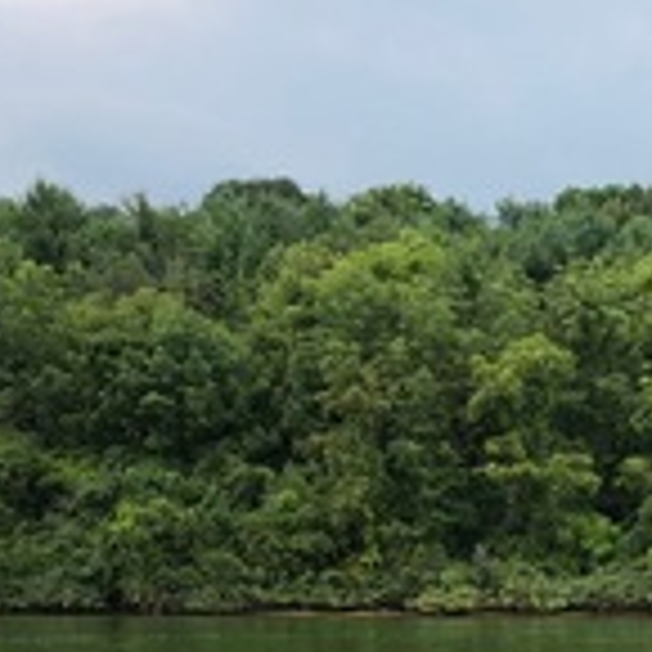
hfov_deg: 15.9
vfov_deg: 15.1
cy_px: 899
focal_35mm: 109
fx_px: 2323
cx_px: 436
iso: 20
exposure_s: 1/539
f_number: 1.8
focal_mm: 4
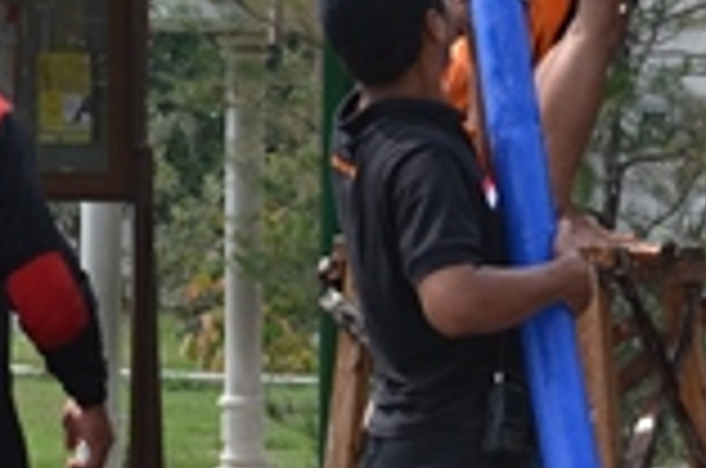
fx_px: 3601
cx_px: 306
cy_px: 178
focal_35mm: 184
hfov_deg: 11.2
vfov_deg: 7.4
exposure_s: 1/200
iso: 100
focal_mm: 30
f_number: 7.1
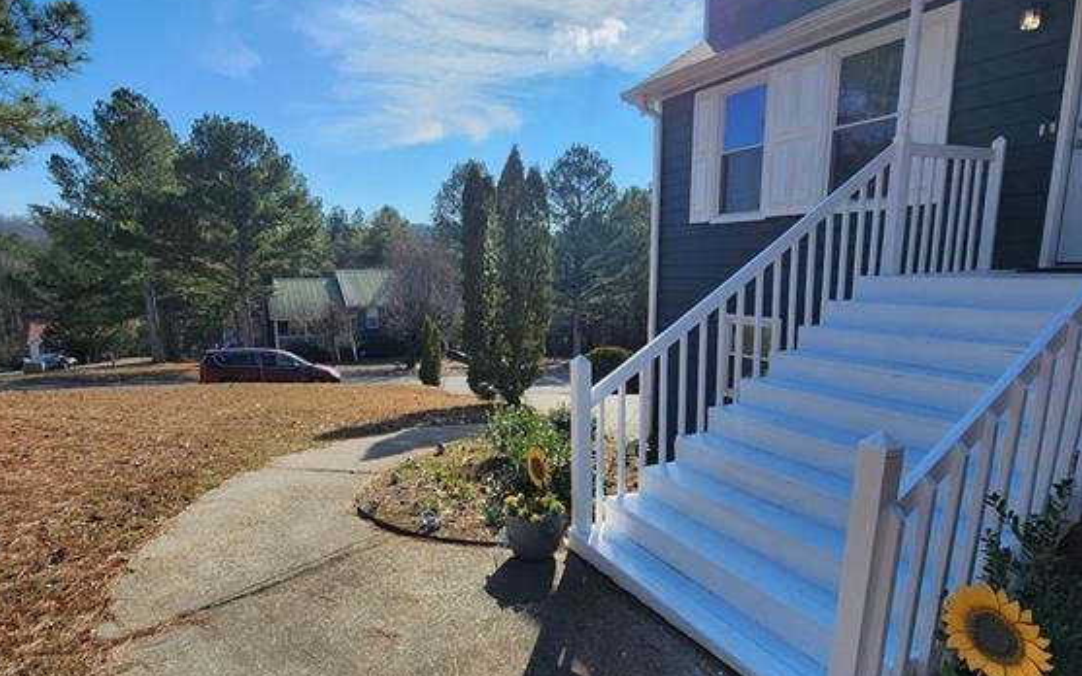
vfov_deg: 62.0
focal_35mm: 19
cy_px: 375
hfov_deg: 88.0
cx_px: 538
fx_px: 560
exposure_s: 1/3100
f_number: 2.2
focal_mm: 2.2
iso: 50
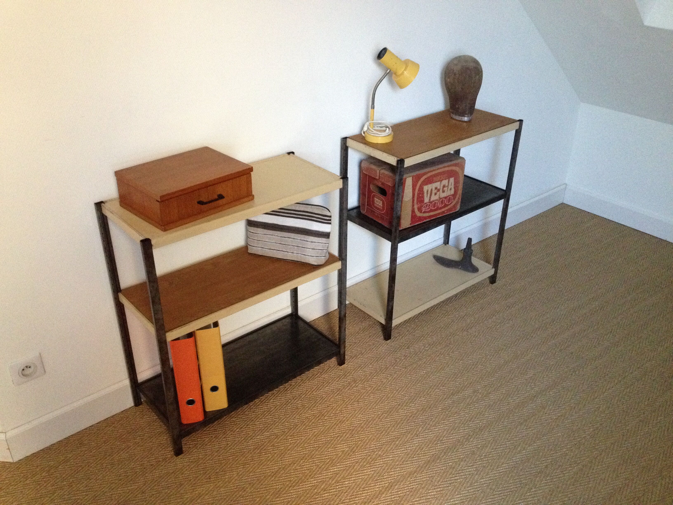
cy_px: 252
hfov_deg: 52.6
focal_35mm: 35
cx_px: 336
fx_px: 680
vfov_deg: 40.7
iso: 400
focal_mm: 4.28
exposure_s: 1/15
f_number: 2.4
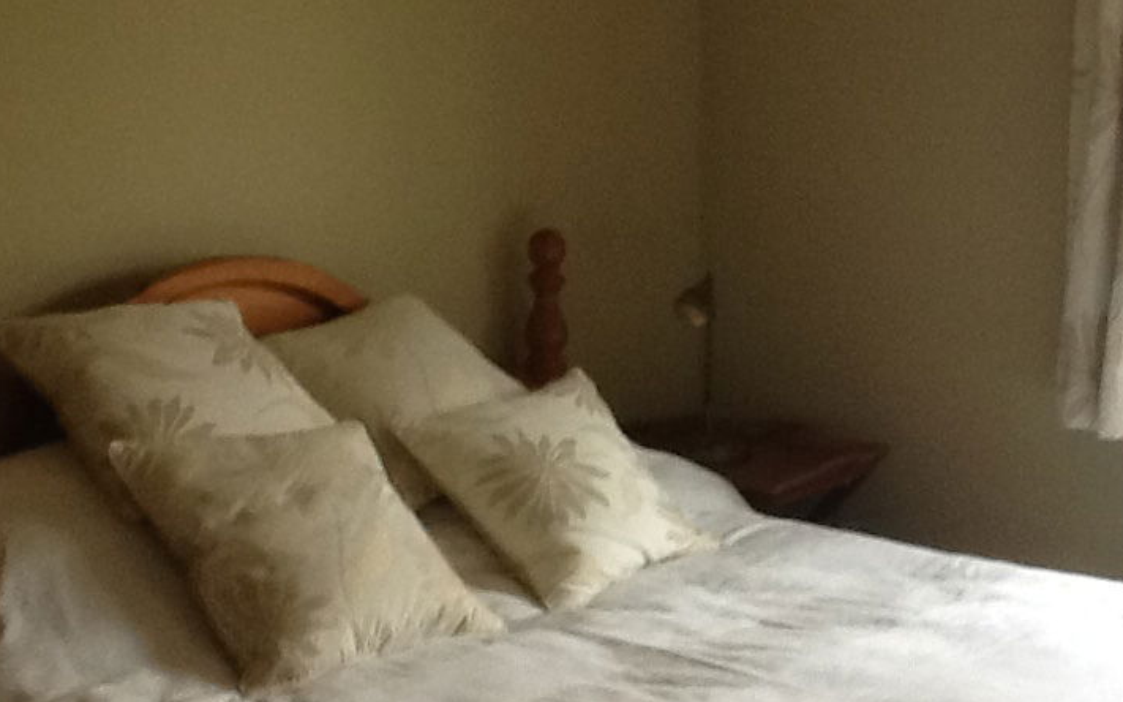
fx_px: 1928
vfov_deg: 20.5
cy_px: 493
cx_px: 717
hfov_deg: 32.3
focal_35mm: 63
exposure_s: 1/30
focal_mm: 2.03
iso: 80
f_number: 2.4
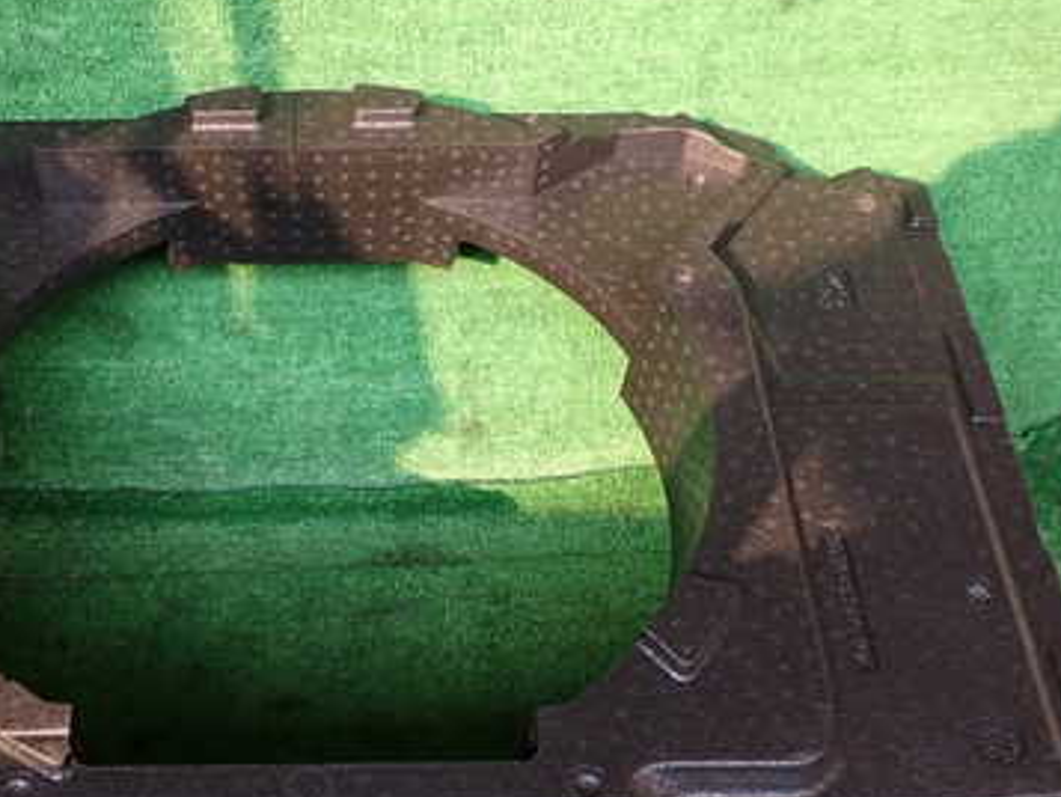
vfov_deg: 33.9
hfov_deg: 44.0
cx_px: 336
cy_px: 553
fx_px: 1288
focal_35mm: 42
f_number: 2
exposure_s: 1/100
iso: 100
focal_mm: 4.5
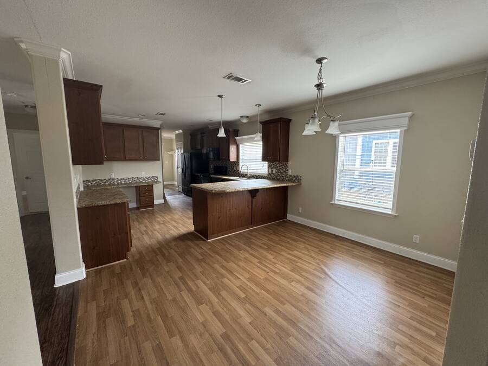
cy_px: 183
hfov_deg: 102.1
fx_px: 197
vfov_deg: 85.7
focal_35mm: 14
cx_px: 244
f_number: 2.2
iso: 250
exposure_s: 1/99
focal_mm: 2.22
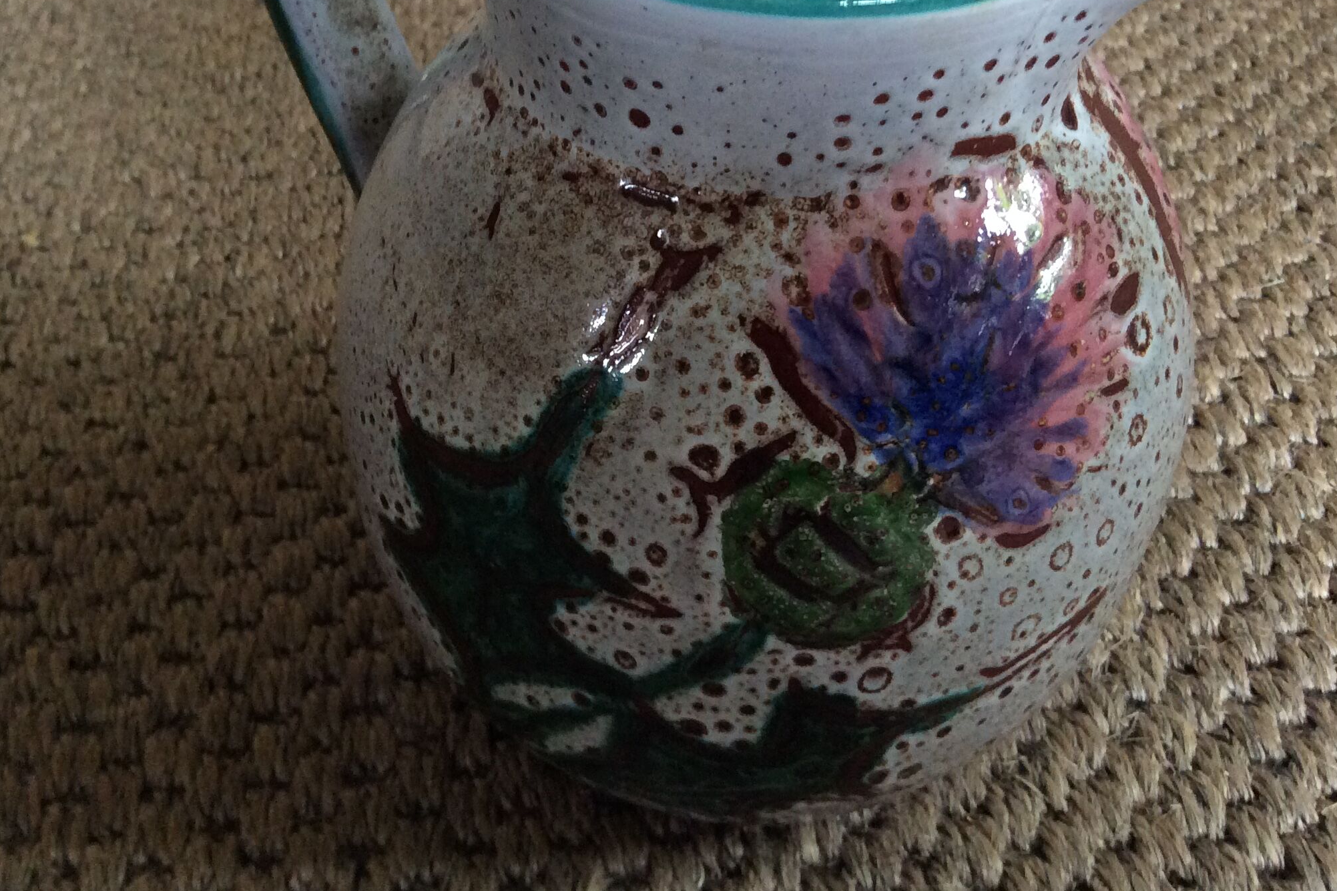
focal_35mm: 43
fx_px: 1597
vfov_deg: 30.8
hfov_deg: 45.4
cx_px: 618
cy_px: 252
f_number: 2.4
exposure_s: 1/25
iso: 160
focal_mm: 3.3
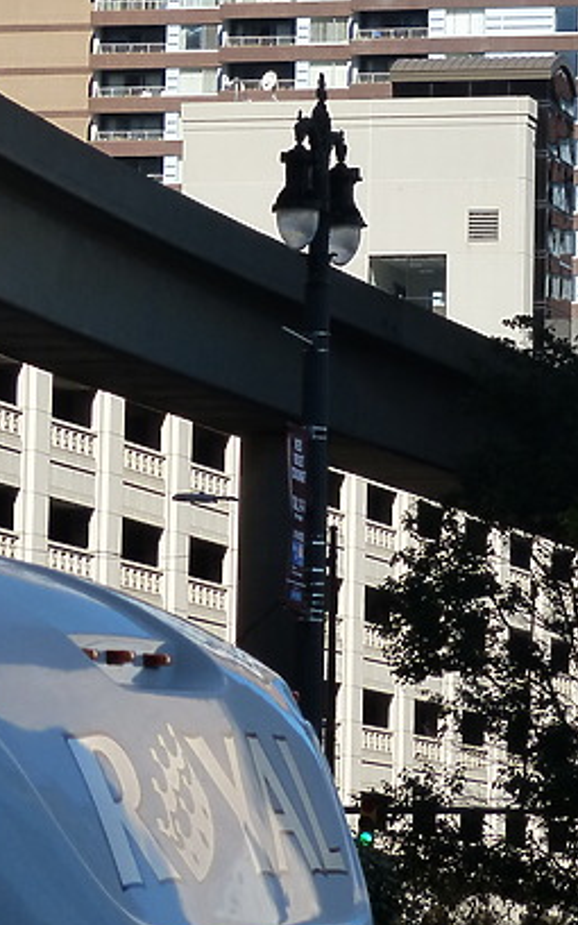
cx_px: 627
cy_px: 181
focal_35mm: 243
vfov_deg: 8.6
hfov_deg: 5.4
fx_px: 6125
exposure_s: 1/1300
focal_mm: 18.7
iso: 160
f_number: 4
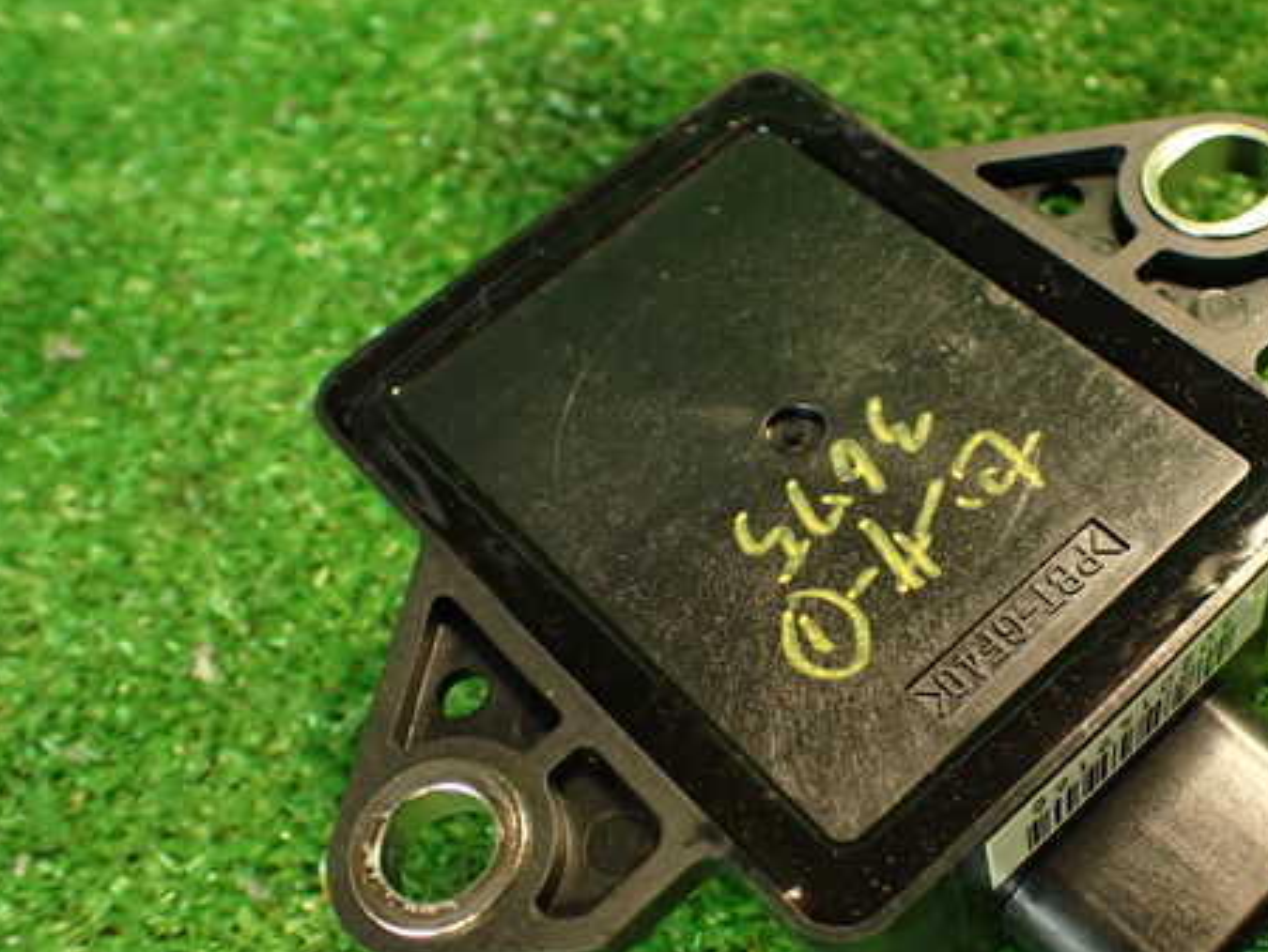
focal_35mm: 40
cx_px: 826
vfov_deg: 35.9
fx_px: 1466
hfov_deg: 46.2
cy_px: 555
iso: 500
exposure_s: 1/30
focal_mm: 5.4
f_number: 2.3
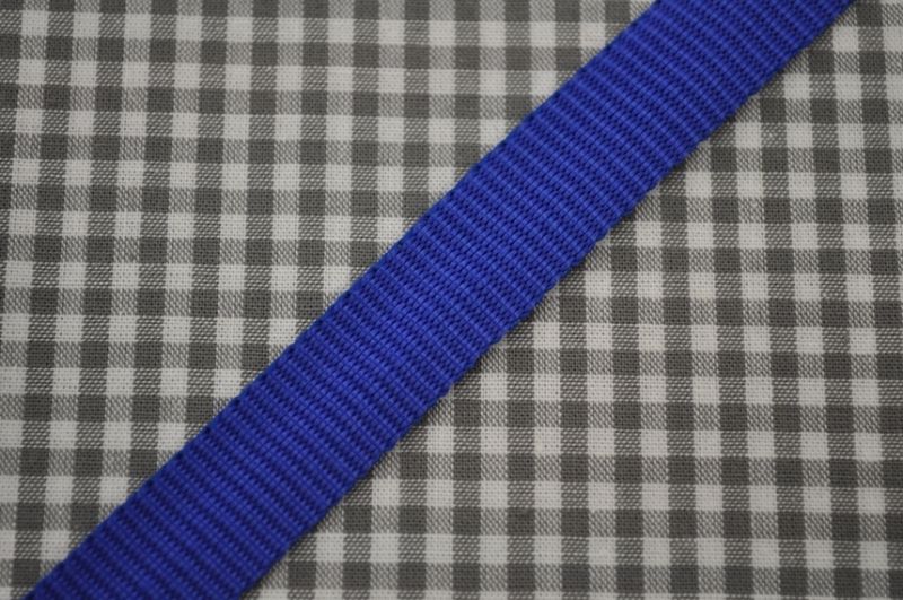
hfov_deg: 28.1
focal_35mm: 72
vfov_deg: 18.9
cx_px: 452
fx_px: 1803
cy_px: 300
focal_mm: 48
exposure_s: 1/60
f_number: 5.3
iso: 640
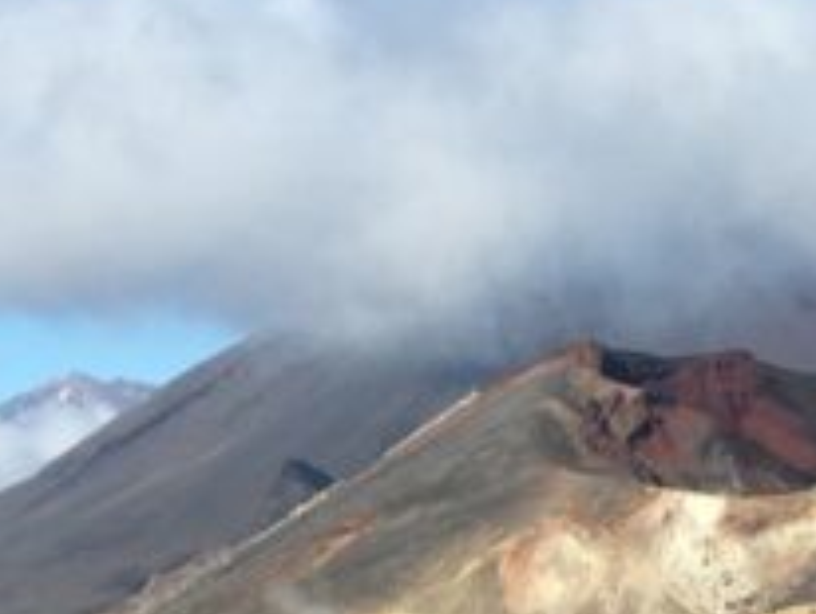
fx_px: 3398
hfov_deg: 13.6
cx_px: 757
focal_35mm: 144
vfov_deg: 10.1
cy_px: 772
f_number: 2.2
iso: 25
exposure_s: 1/1672
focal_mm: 4.15
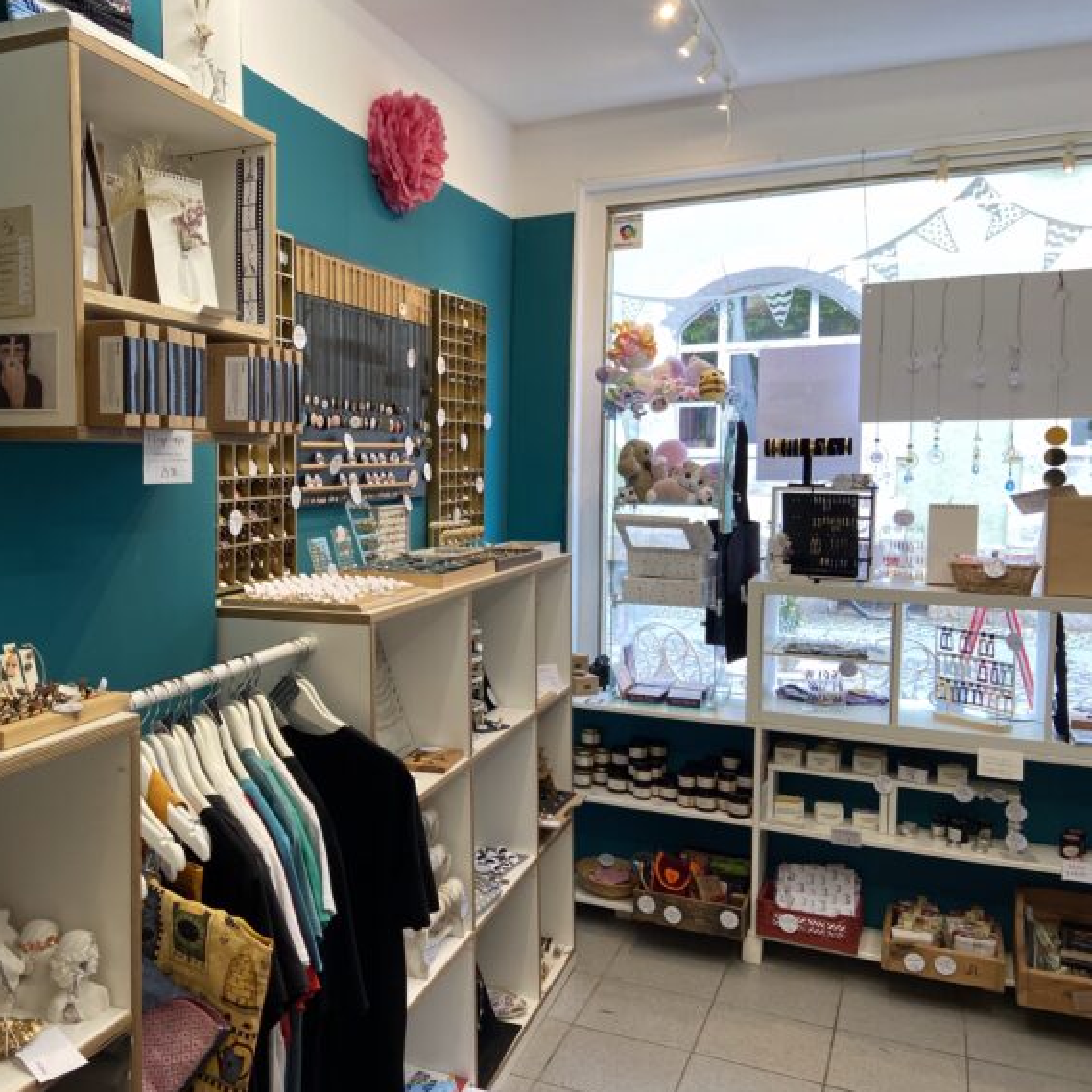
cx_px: 357
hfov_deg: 51.5
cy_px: 545
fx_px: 1106
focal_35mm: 31
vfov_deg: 52.5
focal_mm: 4.25
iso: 64
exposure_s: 1/100
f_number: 1.8
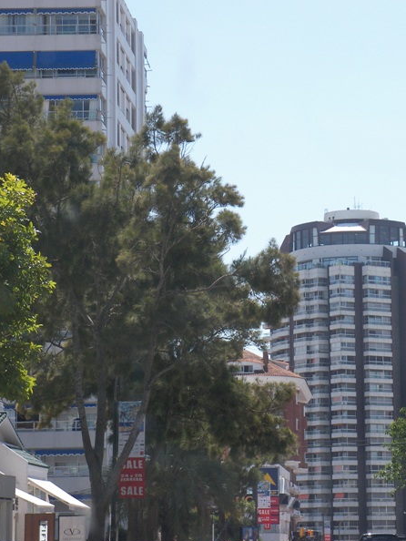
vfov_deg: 14.5
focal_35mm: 136
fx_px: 2125
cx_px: 319
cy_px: 272
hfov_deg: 10.9
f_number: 4
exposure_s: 1/800
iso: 100
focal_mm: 21.2
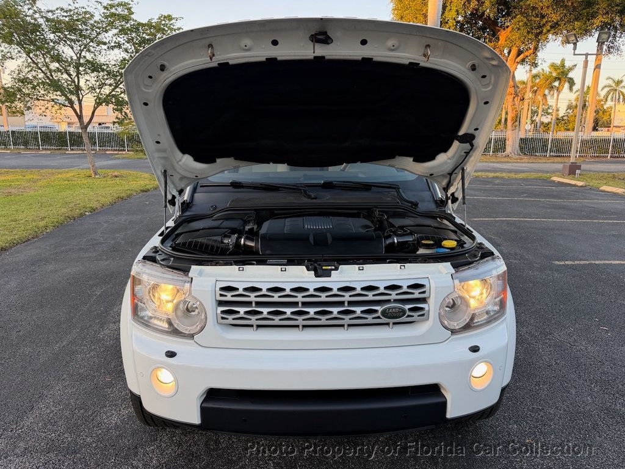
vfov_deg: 56.8
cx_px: 312
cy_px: 234
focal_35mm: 24
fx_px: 433
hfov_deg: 71.6
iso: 64
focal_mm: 6.76
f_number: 1.78
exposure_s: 1/174
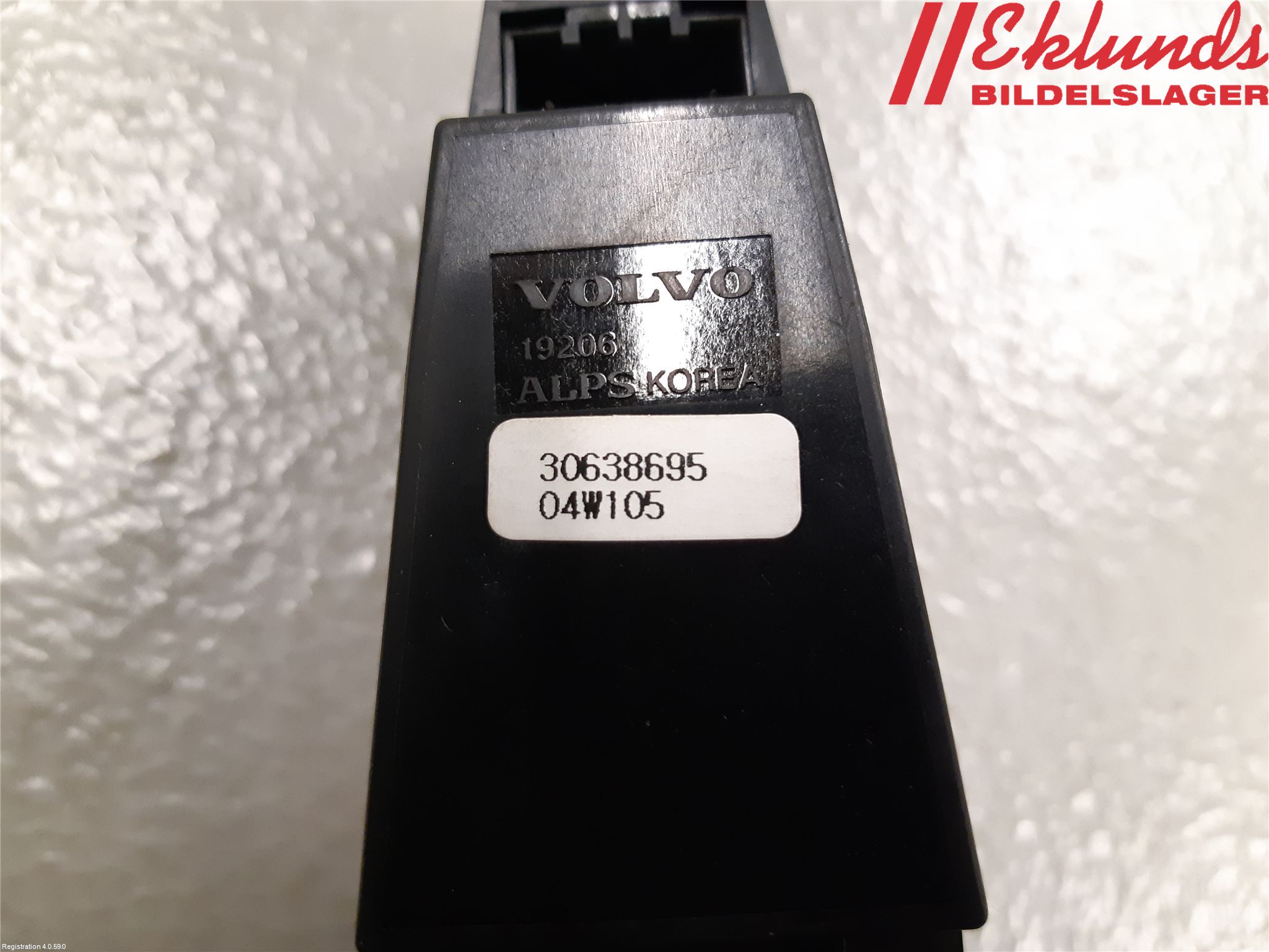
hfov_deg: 67.3
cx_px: 634
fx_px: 953
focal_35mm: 26
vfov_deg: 53.1
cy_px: 476
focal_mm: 3.93
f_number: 1.7
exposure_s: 1/50
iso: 320
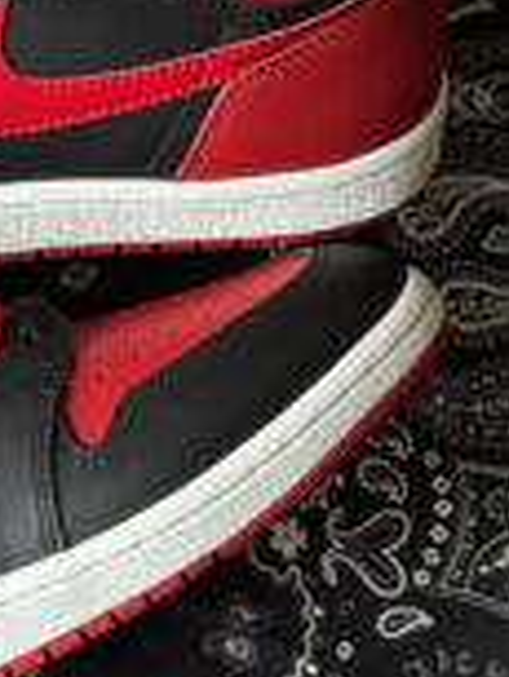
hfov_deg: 10.7
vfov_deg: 14.5
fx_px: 2663
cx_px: -146
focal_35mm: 136
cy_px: 221
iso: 32
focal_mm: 5.96
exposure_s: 1/201
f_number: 1.6
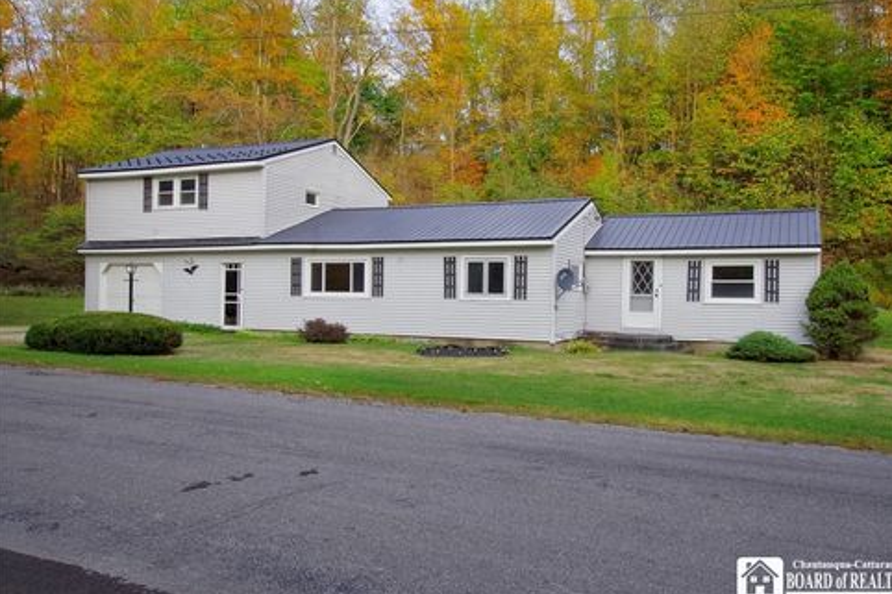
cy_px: 297
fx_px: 718
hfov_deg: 63.7
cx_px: 459
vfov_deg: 44.9
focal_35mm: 29
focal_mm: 19
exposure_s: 1/60
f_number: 11
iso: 400
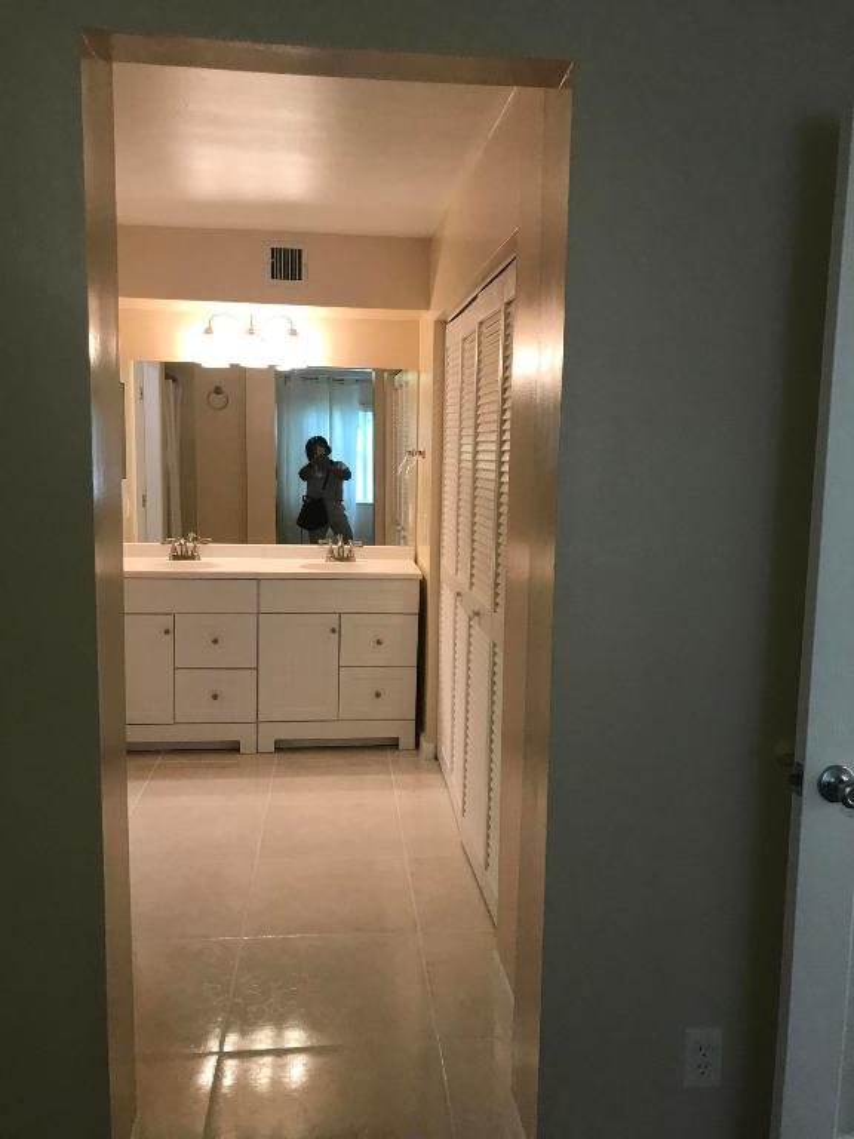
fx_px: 921
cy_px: 570
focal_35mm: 28
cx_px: 427
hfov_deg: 49.7
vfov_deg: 63.4
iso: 40
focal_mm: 3.99
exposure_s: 1/30
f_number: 1.8
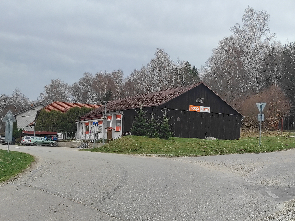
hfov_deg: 69.4
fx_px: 213
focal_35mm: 25
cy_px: 110
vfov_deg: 54.9
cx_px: 148
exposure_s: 1/1196
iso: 100
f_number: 1.89
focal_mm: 5.43
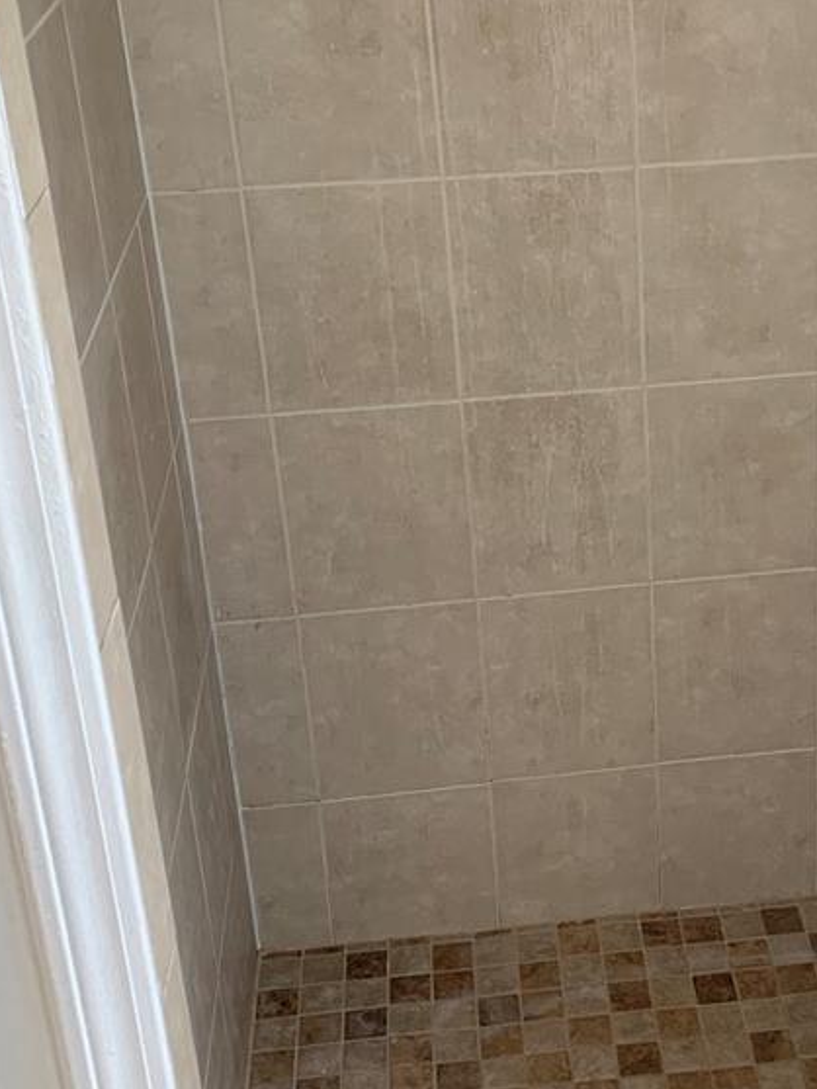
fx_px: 1762
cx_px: 700
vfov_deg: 34.2
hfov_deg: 25.5
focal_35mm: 56
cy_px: 418
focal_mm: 4.25
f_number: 1.8
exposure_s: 1/60
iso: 80
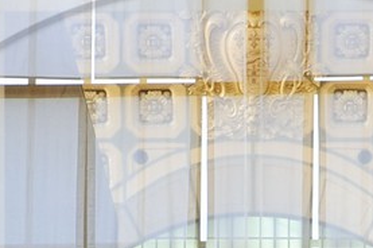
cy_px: 477
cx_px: 244
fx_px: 1915
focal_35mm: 185
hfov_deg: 11.1
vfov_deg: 7.2
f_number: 11
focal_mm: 32
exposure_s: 1/4
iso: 200
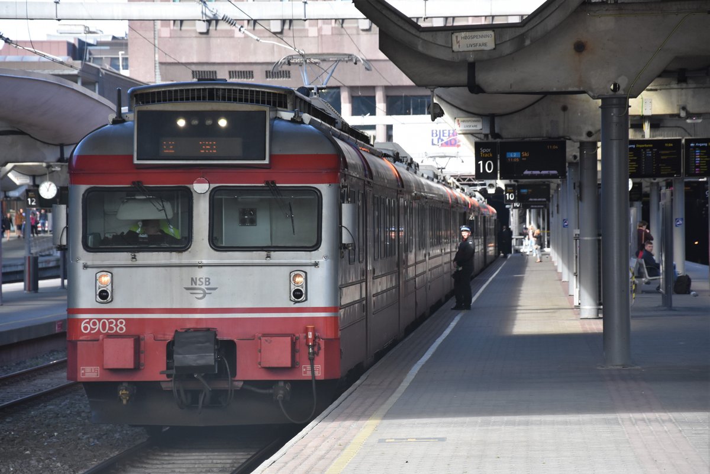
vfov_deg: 8.7
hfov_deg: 13.0
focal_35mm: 158
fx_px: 3106
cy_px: 237
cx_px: 355
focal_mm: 105
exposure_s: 1/500
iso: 800
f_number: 5.6
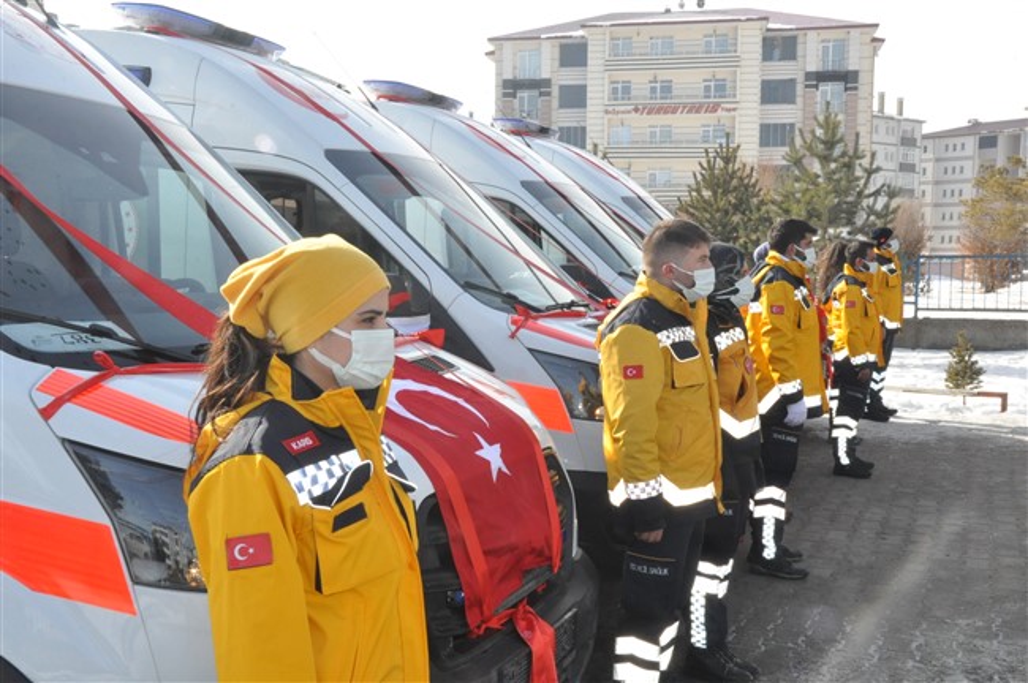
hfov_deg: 49.6
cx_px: 514
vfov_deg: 34.1
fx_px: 1113
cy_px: 342
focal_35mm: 39
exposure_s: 1/200
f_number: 25
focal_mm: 26
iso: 1600
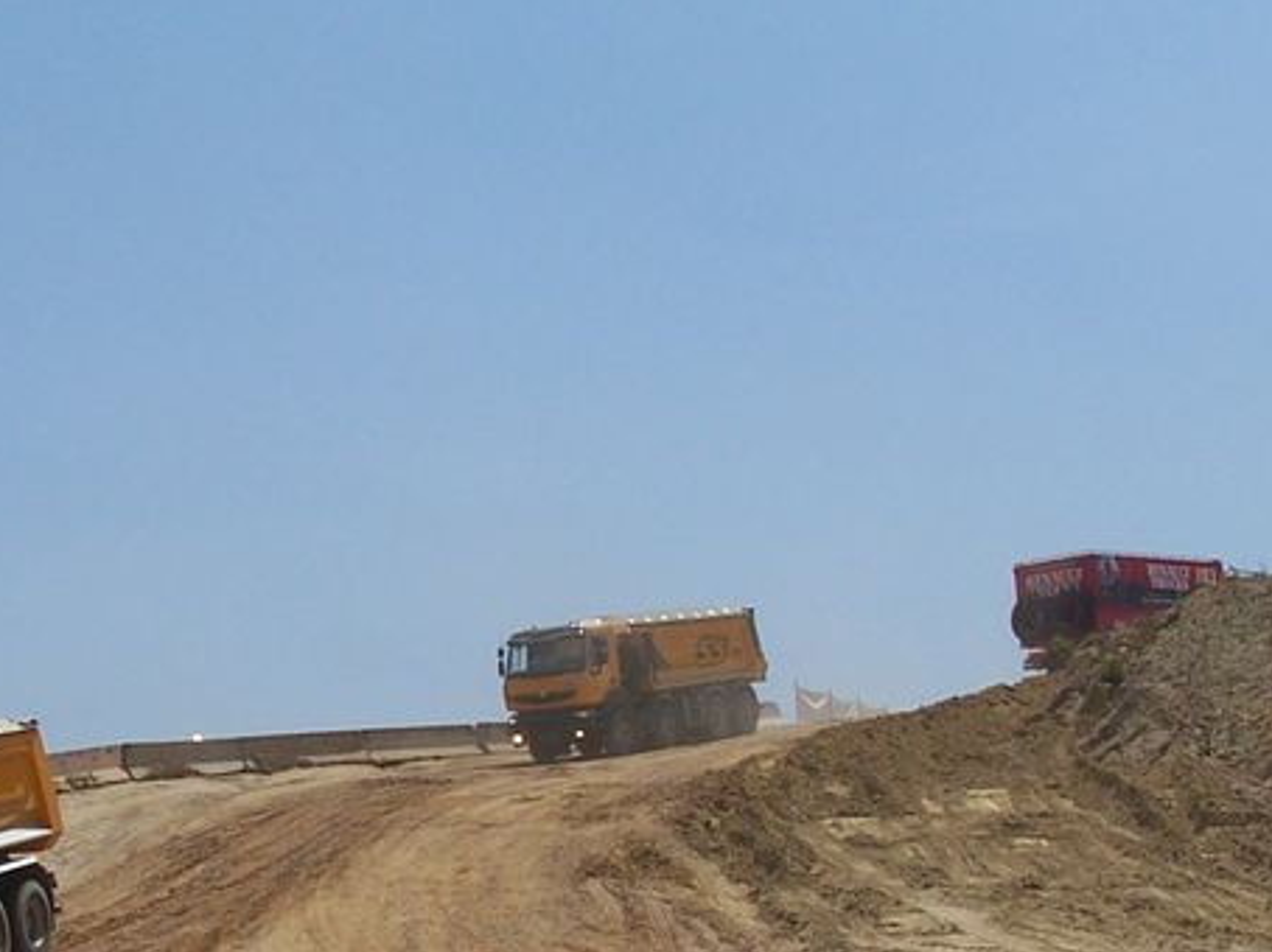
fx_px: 2901
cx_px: 384
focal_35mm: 79
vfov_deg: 18.5
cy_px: 776
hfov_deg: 24.6
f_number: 5.6
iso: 80
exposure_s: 1/750
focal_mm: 6
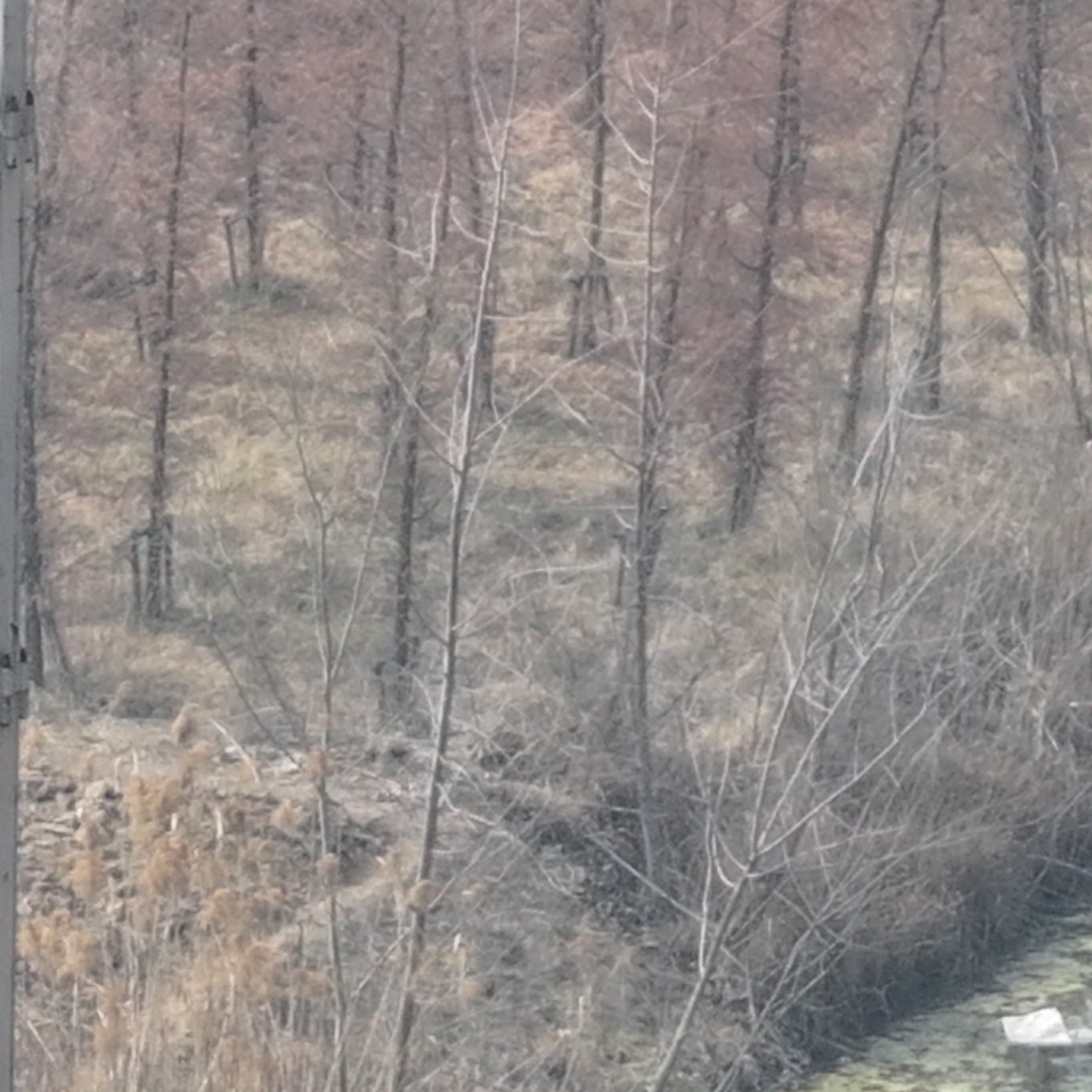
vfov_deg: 2.0
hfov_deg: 2.0
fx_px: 30587
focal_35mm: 857
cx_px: -1733
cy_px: 1561
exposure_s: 1/400
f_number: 3.4
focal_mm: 30.71
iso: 100
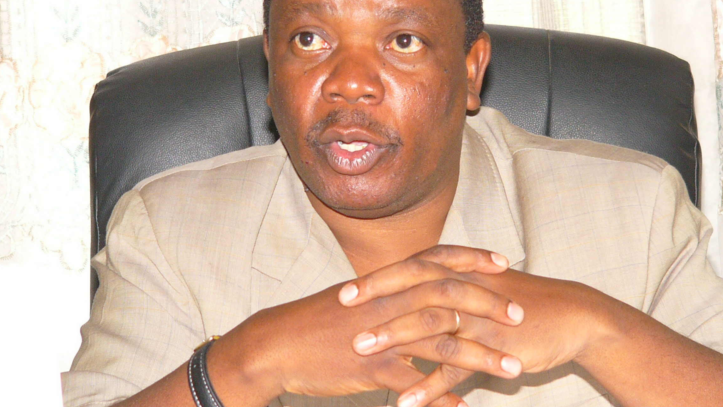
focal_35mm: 159
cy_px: 138
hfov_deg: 13.5
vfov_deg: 7.6
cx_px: 362
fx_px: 3048
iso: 100
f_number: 2.8
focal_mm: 24.1
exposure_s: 1/60
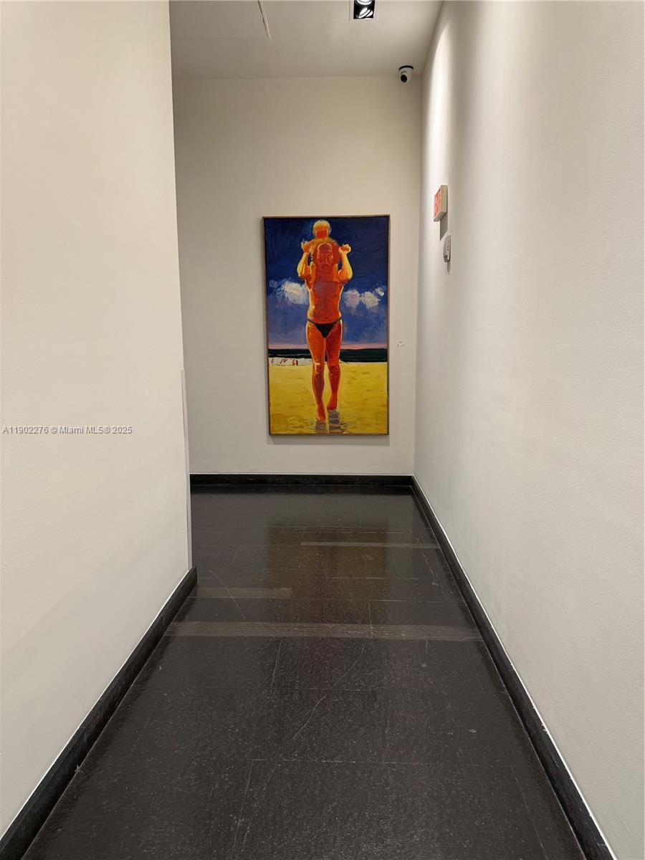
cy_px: 430
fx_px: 596
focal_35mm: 24
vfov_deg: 71.6
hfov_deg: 56.8
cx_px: 322
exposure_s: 1/60
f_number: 1.78
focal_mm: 6.76
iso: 125
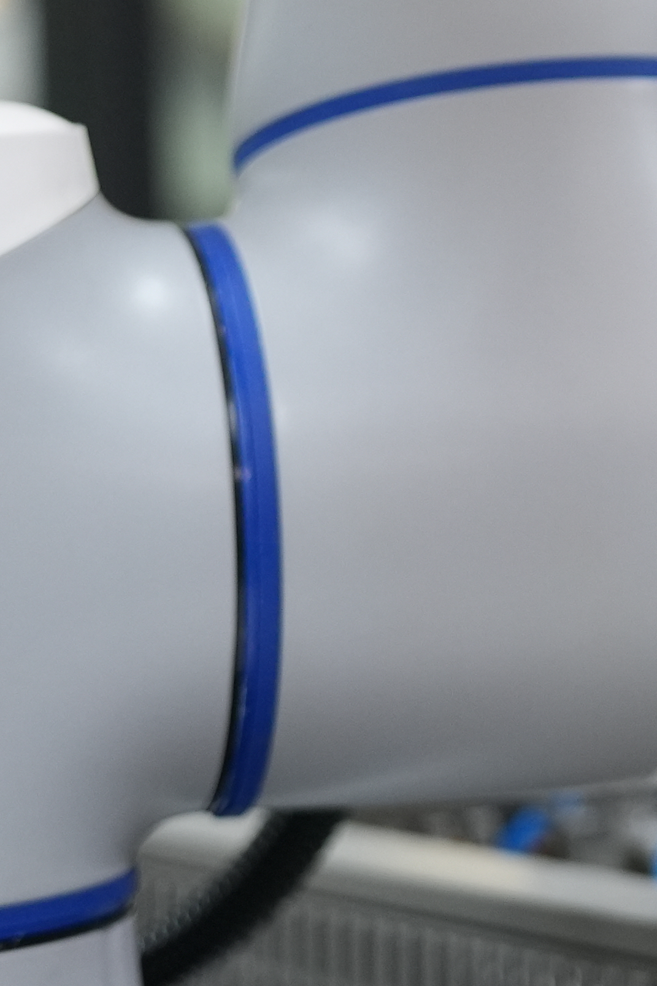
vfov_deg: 9.8
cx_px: 2029
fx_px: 5667
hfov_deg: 6.1
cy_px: -144
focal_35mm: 207
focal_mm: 35
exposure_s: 1/193
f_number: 2
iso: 640
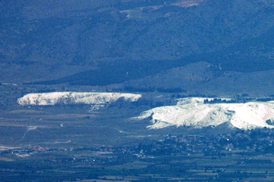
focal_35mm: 795
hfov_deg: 2.6
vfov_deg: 1.7
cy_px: 198
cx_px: 192
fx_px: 6048
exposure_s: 1/640
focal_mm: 240
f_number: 11
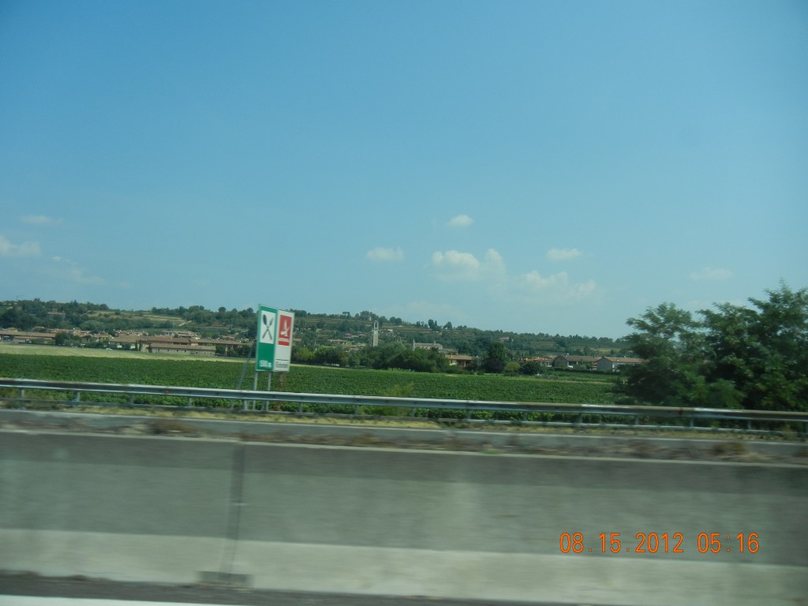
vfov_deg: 46.8
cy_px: 303
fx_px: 700
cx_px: 404
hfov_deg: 60.0
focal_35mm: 30
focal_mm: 5.4
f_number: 7
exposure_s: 1/425
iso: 160
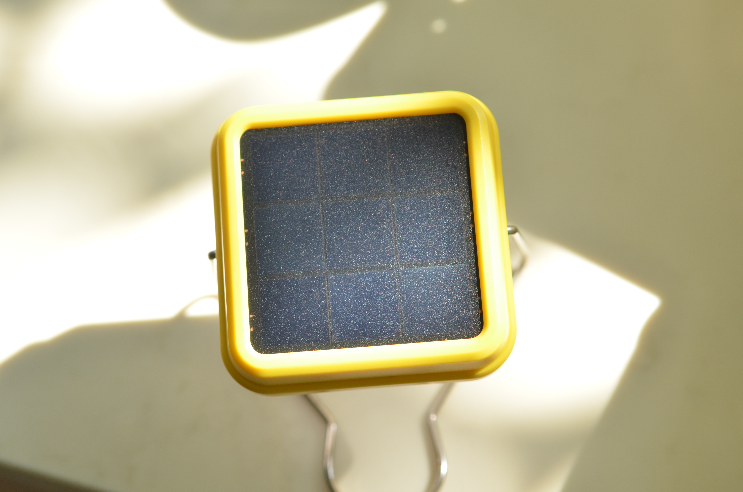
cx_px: 372
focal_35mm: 57
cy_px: 246
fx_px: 1174
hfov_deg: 35.1
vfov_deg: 23.7
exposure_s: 1/250
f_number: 5
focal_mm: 38
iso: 320
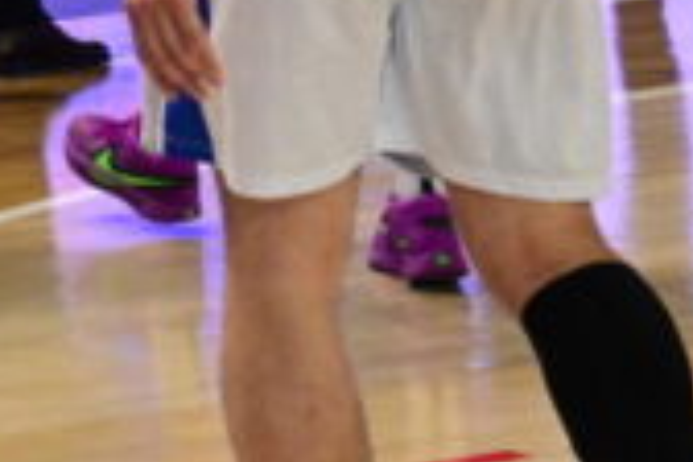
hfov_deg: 6.0
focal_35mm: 315
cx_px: -1390
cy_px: -1085
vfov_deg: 4.2
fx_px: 6063
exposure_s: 1/200
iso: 2500
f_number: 5.6
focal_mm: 44
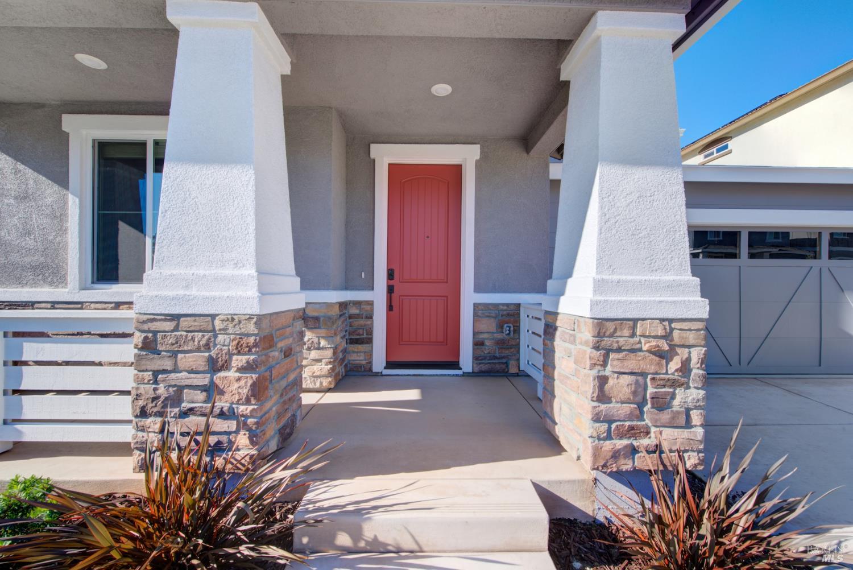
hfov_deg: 104.2
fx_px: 332
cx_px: 426
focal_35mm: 14
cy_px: 285
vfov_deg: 81.3
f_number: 14
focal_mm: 14
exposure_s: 1/60
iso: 100
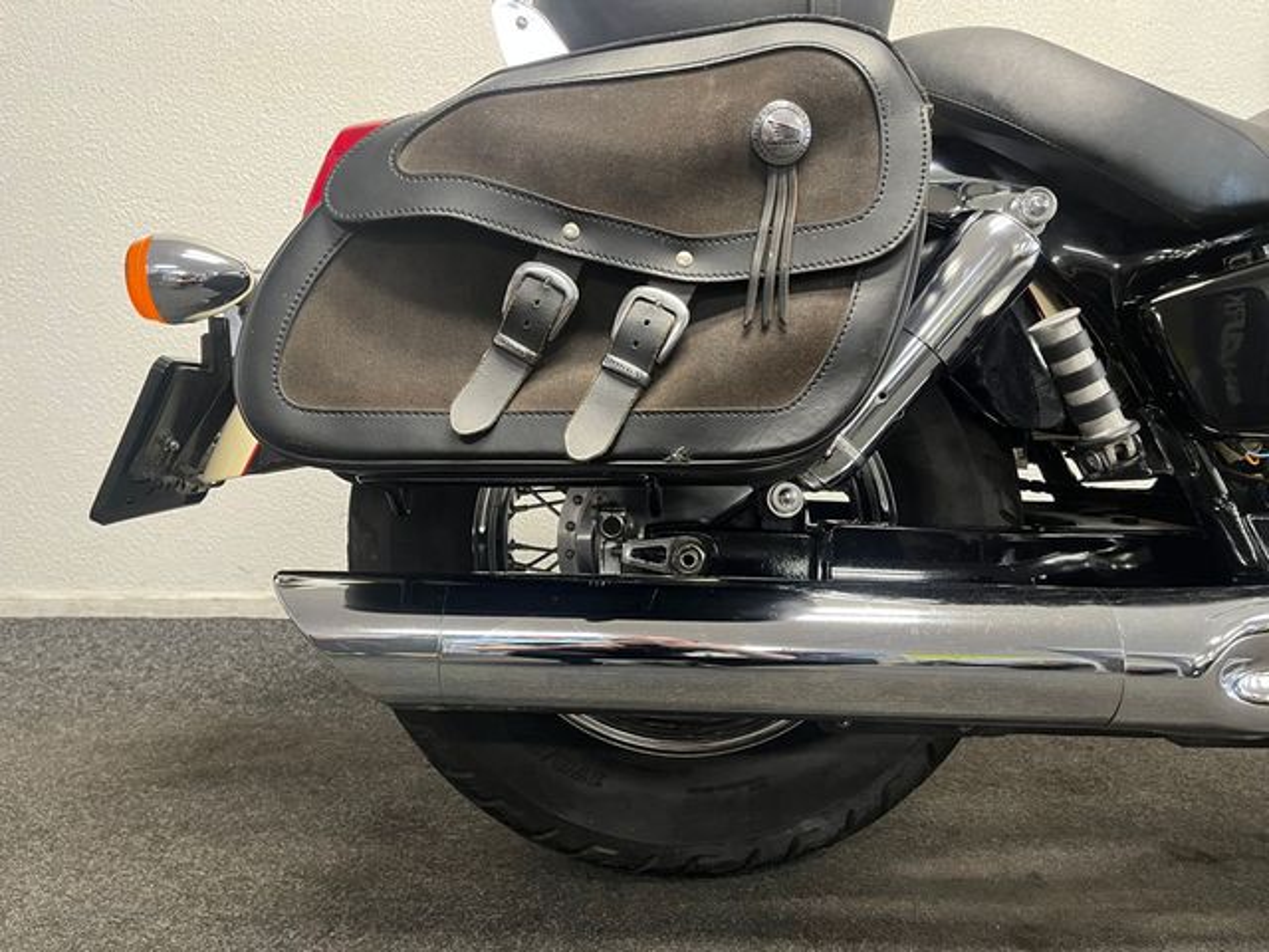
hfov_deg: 67.3
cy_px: 476
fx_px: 953
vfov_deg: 53.1
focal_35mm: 26
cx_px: 634
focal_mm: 5.1
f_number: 1.6
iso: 320
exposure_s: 1/50
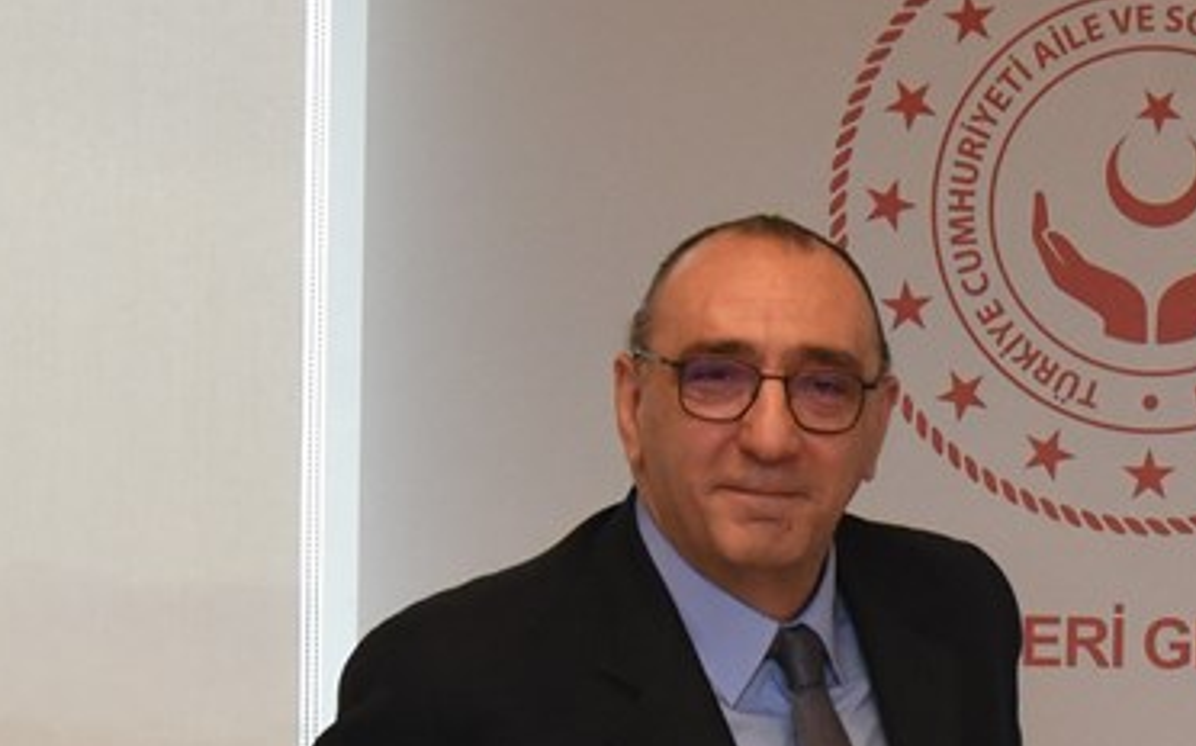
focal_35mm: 87
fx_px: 2834
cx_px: 1193
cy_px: 780
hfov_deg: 22.9
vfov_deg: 14.7
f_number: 7.1
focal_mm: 31
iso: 4000
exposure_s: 1/800
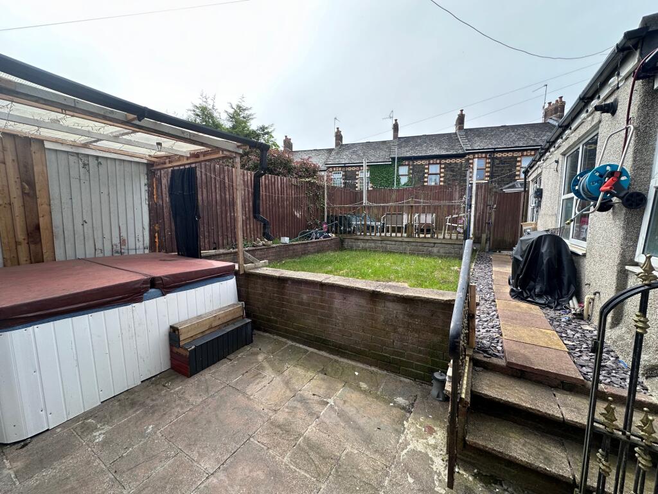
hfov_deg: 102.1
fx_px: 266
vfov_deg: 85.7
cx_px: 329
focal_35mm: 14
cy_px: 247
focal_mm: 2.22
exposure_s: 1/410
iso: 40
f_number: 2.2
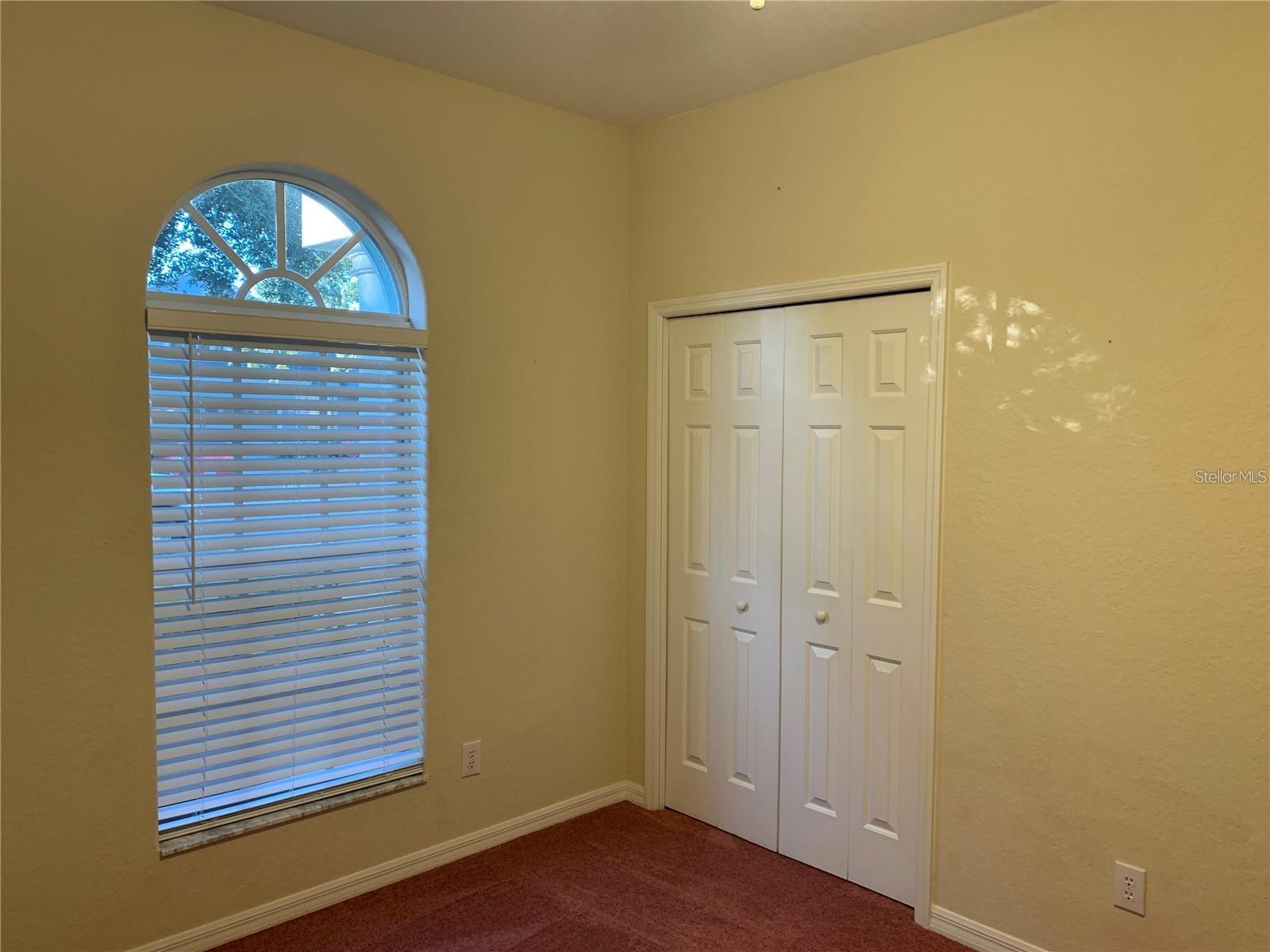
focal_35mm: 26
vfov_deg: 53.1
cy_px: 476
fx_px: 954
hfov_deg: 67.3
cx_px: 635
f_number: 1.8
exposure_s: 1/60
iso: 100
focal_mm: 4.25
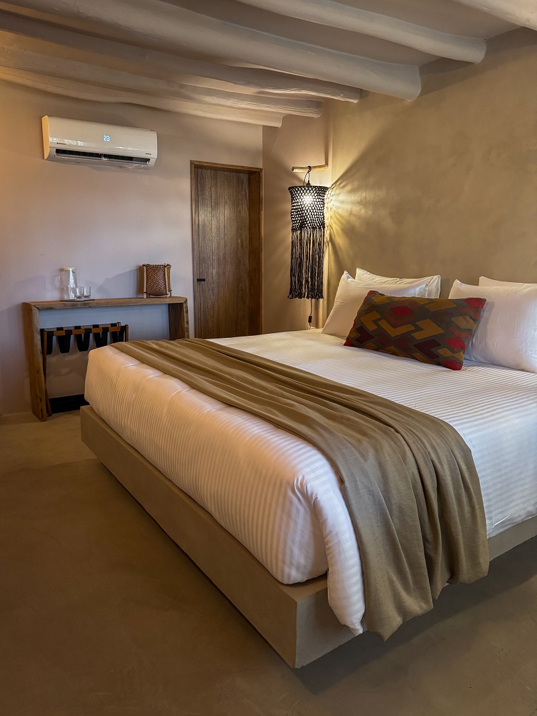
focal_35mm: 24
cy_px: 358
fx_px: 496
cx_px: 268
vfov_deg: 71.6
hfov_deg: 56.8
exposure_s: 1/40
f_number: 1.8
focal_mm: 6.76
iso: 640
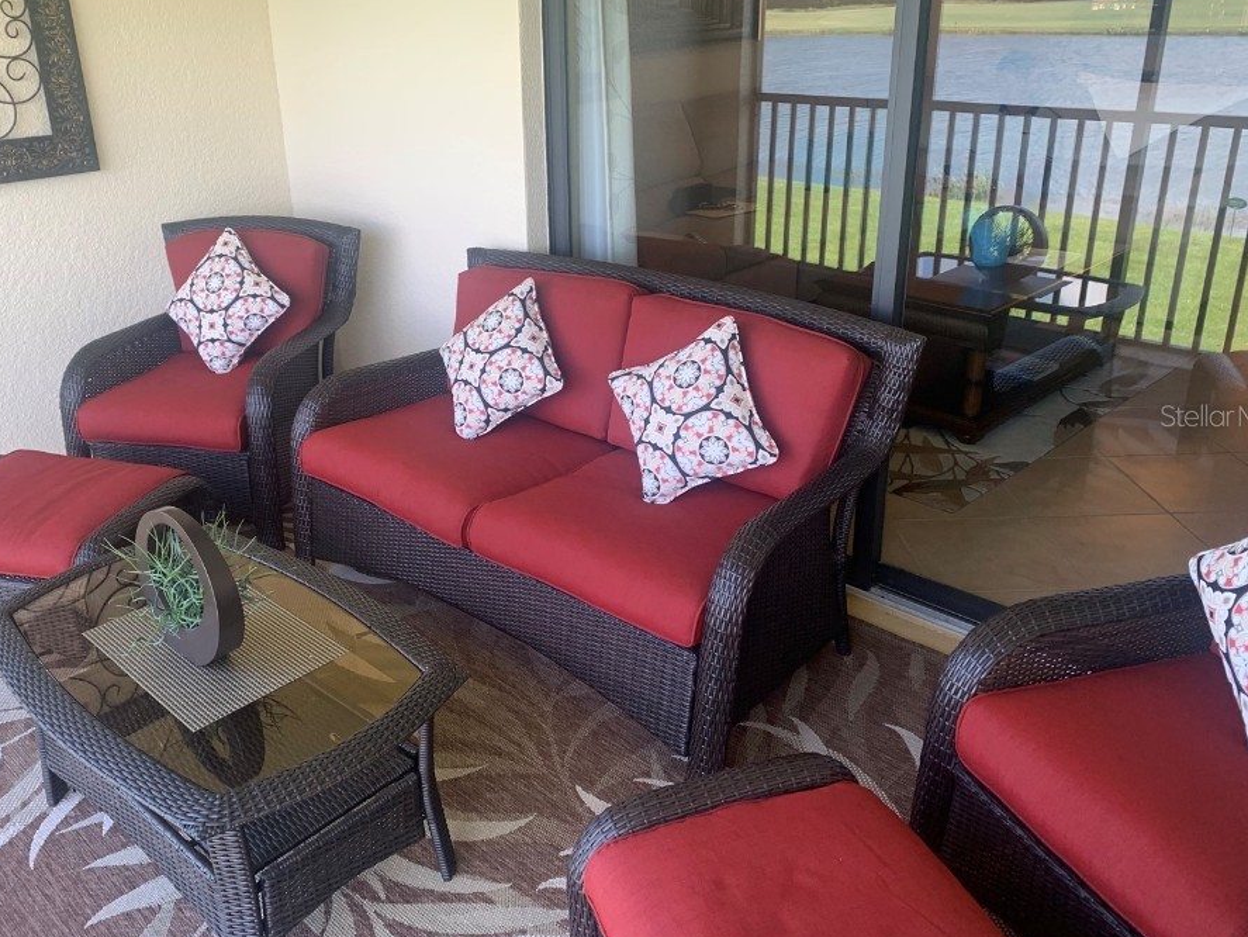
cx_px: 573
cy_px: 415
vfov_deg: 46.7
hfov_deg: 59.9
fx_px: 1082
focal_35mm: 30
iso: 80
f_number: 1.8
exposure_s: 1/121
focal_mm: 4.25
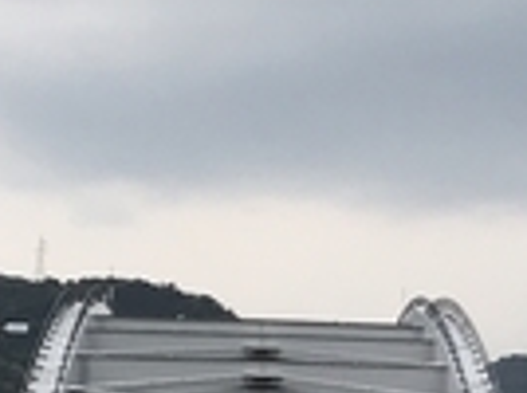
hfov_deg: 9.2
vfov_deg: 6.9
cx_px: 444
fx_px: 3252
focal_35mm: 214
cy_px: 307
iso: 20
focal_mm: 3.99
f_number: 1.8
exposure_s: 1/1473
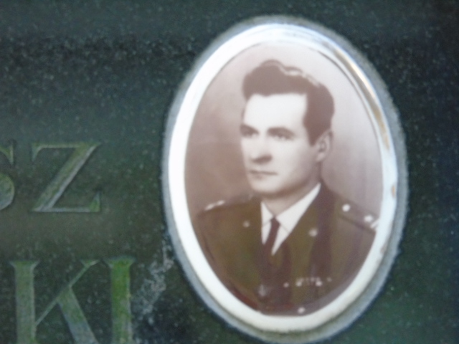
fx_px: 5529
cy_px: 172
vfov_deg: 3.6
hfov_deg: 4.8
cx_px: 230
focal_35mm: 417
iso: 800
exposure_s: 1/125
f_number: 5.3
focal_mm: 74
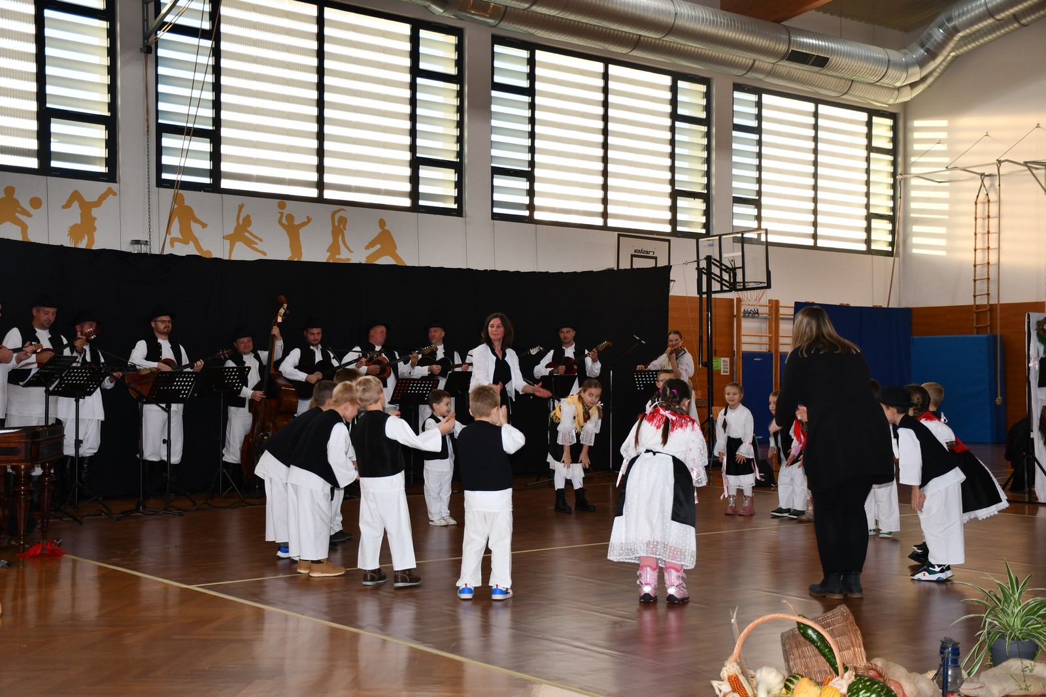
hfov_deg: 41.1
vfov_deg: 28.1
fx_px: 1395
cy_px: 348
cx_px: 523
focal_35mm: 48
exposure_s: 1/125
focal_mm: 32
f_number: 4
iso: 360
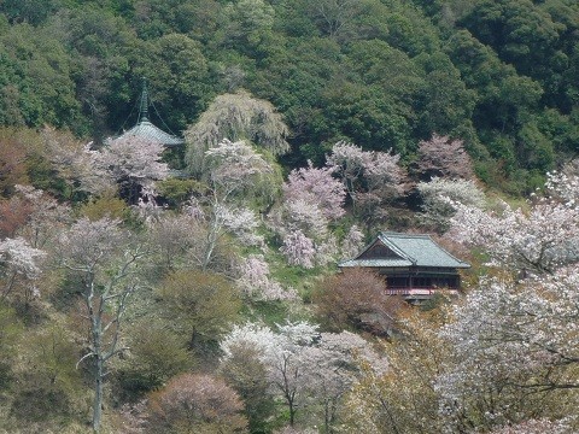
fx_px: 2927
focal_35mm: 175
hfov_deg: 11.3
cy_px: 217
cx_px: 290
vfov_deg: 8.5
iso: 100
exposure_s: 1/320
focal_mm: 17.3
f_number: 5.6
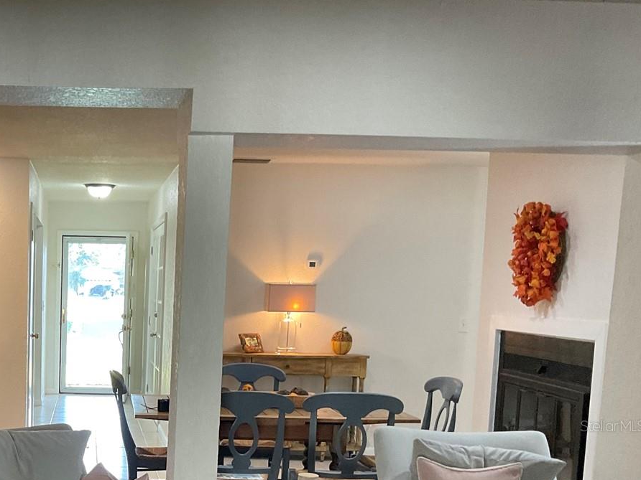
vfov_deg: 27.1
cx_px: 73
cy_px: 425
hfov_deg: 34.9
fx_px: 963
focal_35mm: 52
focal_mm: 3
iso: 125
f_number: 1.8
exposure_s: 1/60
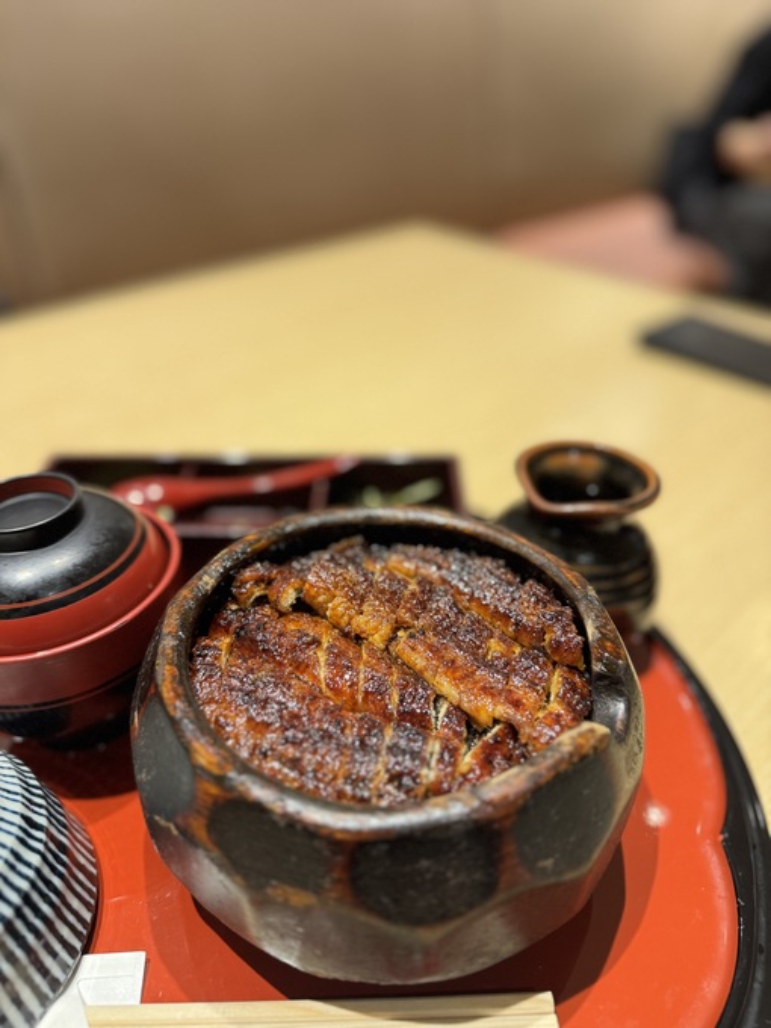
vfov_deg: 71.6
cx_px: 386
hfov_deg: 56.8
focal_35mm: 24
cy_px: 514
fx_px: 713
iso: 320
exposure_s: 1/60
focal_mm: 6.76
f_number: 1.78
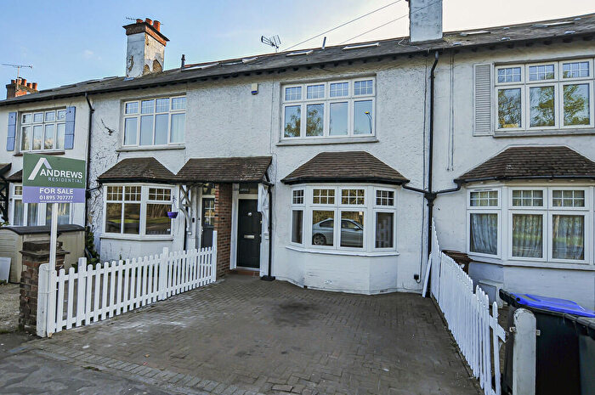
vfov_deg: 67.3
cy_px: 198
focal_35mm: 18
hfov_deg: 90.1
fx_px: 297
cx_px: 298
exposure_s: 1/320
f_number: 5.6
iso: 200
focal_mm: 12
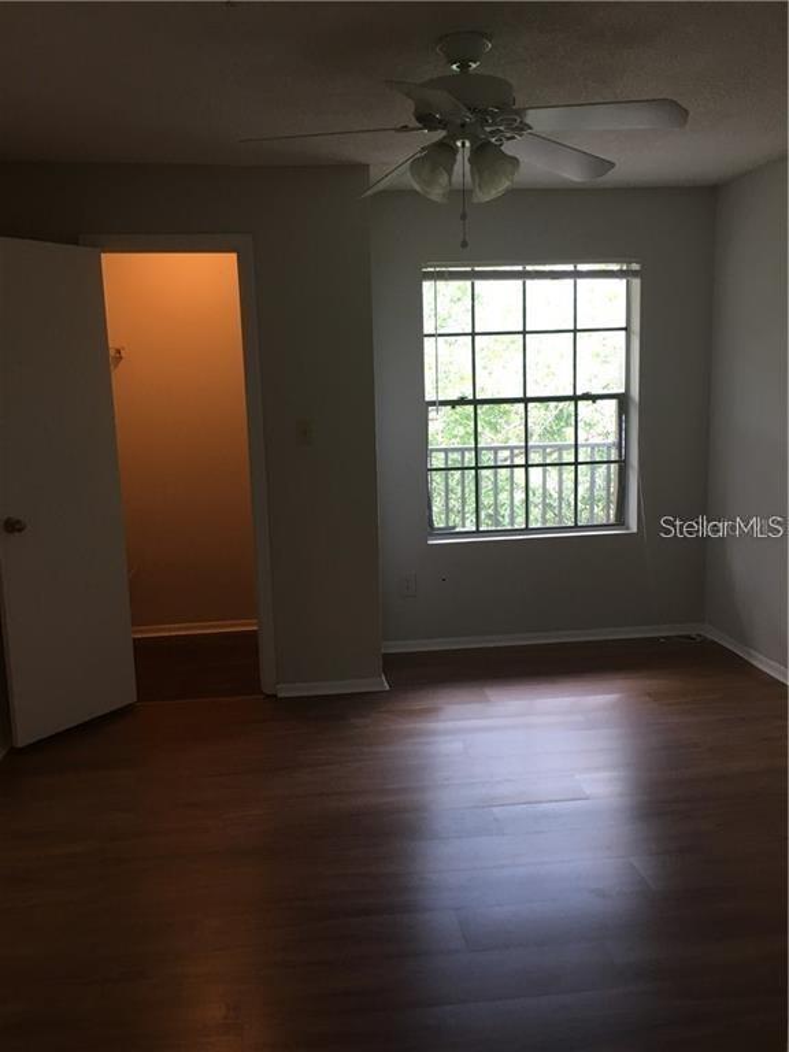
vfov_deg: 61.7
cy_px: 526
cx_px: 394
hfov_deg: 48.2
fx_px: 881
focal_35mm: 29
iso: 32
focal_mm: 4.15
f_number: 2.2
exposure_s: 1/15
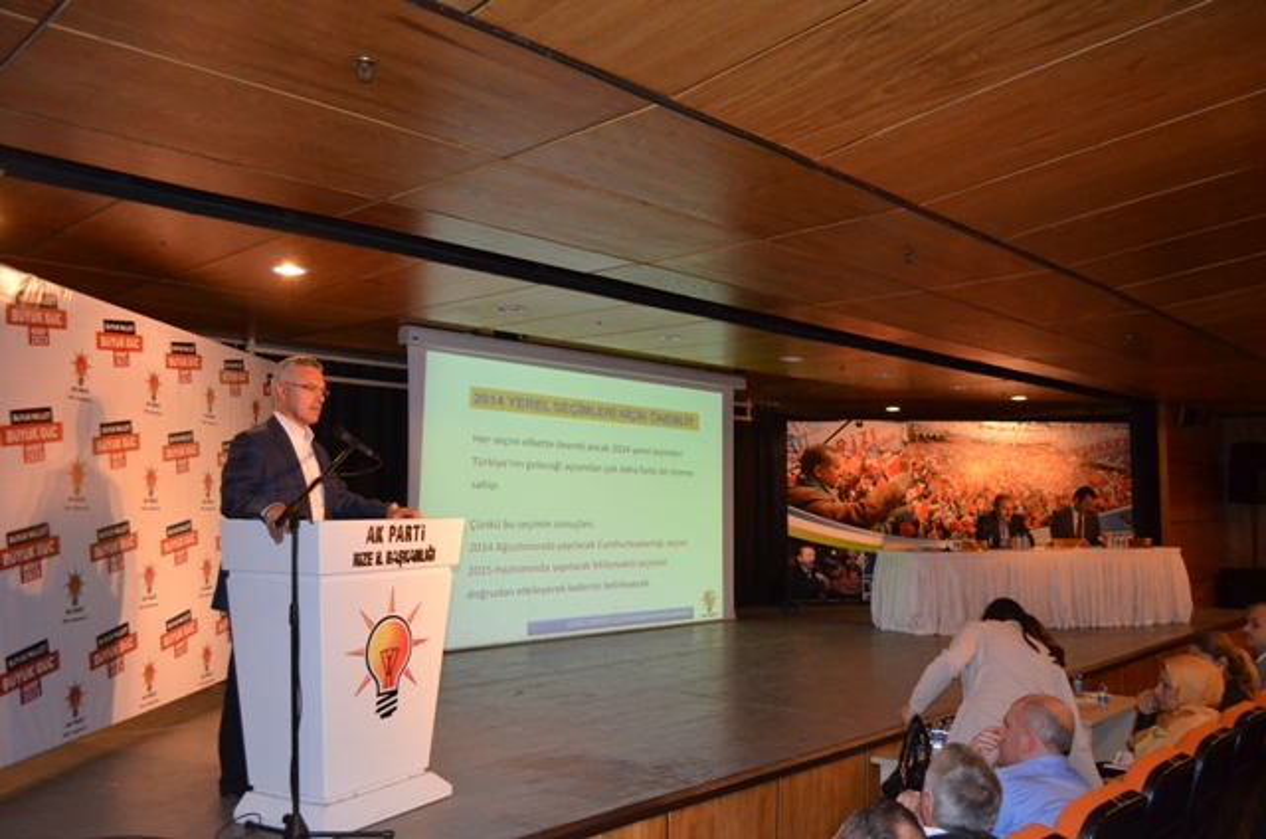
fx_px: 1053
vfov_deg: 43.4
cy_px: 420
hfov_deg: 62.0
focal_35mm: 30
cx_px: 633
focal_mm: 20
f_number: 3.8
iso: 3200
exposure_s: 1/60
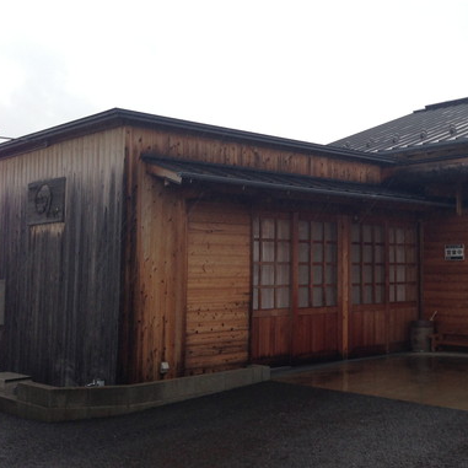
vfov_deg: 34.7
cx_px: 380
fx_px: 749
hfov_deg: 33.6
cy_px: 213
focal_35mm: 49
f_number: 2.4
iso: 50
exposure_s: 1/122
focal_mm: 4.13
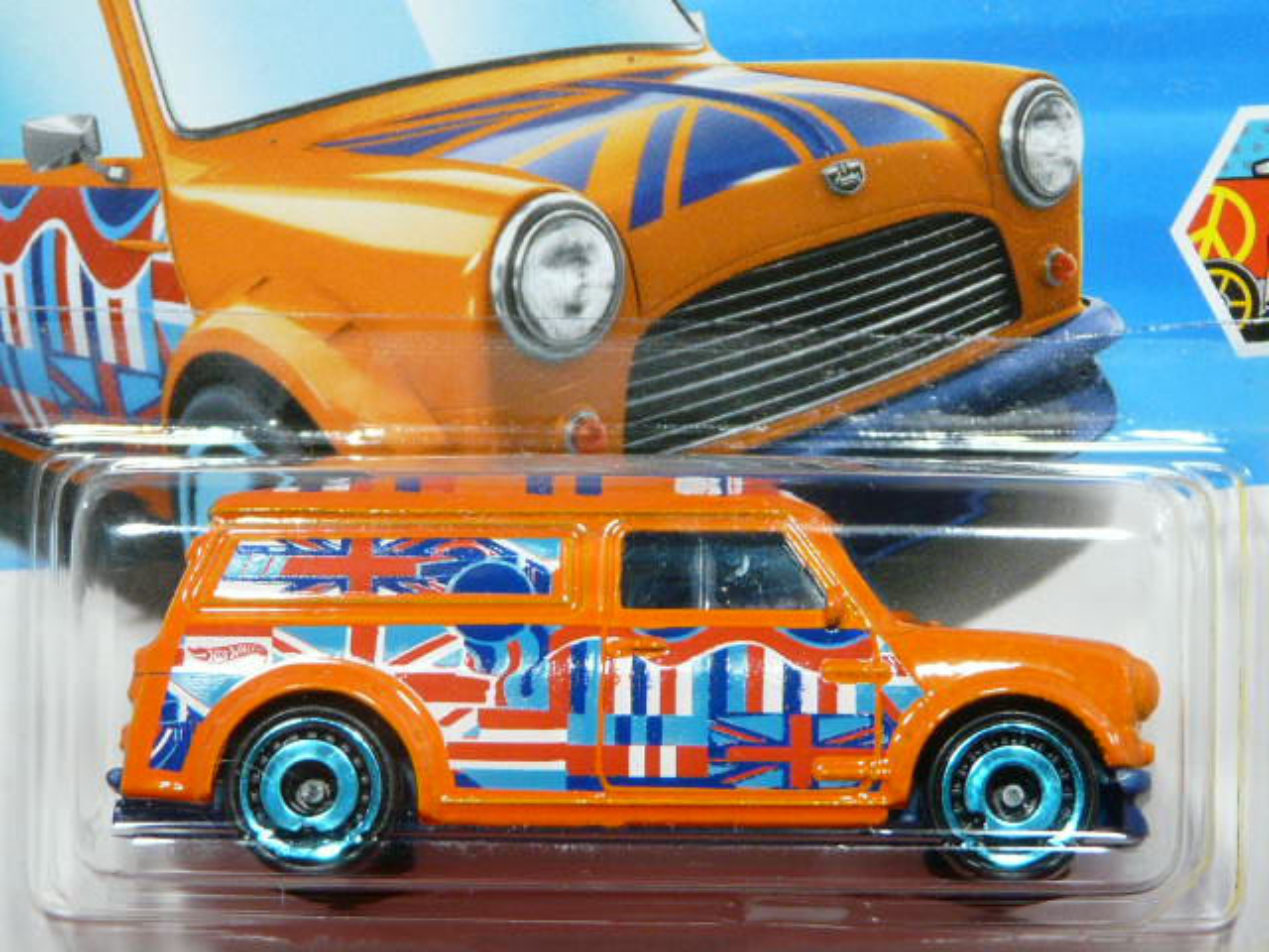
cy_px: 476
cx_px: 634
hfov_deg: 12.9
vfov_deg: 9.7
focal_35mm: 153
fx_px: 5609
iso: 200
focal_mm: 15.8
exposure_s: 1/50
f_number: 3.6
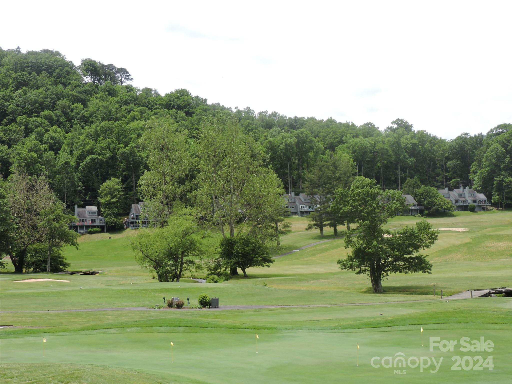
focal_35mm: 55
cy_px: 192
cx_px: 256
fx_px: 813
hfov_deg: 34.9
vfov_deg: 26.6
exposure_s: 1/640
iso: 100
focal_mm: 9.8
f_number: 3.7
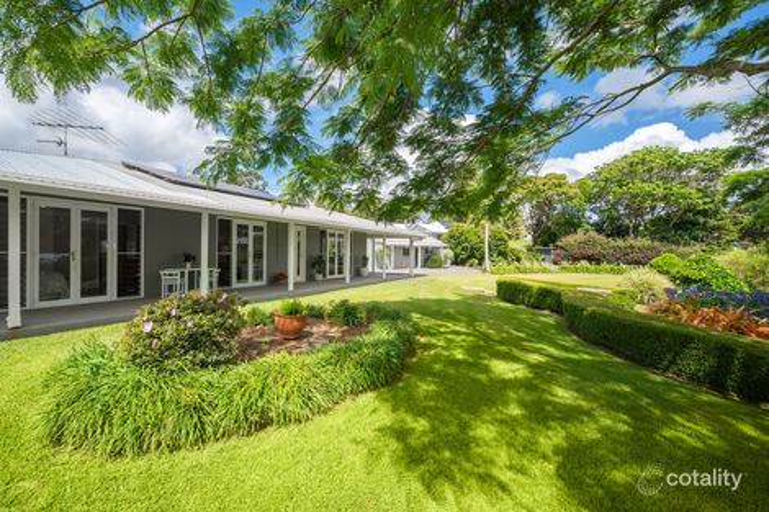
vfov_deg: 81.2
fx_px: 299
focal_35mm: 14
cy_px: 256
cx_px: 384
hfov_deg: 104.3
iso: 100
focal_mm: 14
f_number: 8
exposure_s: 1/200
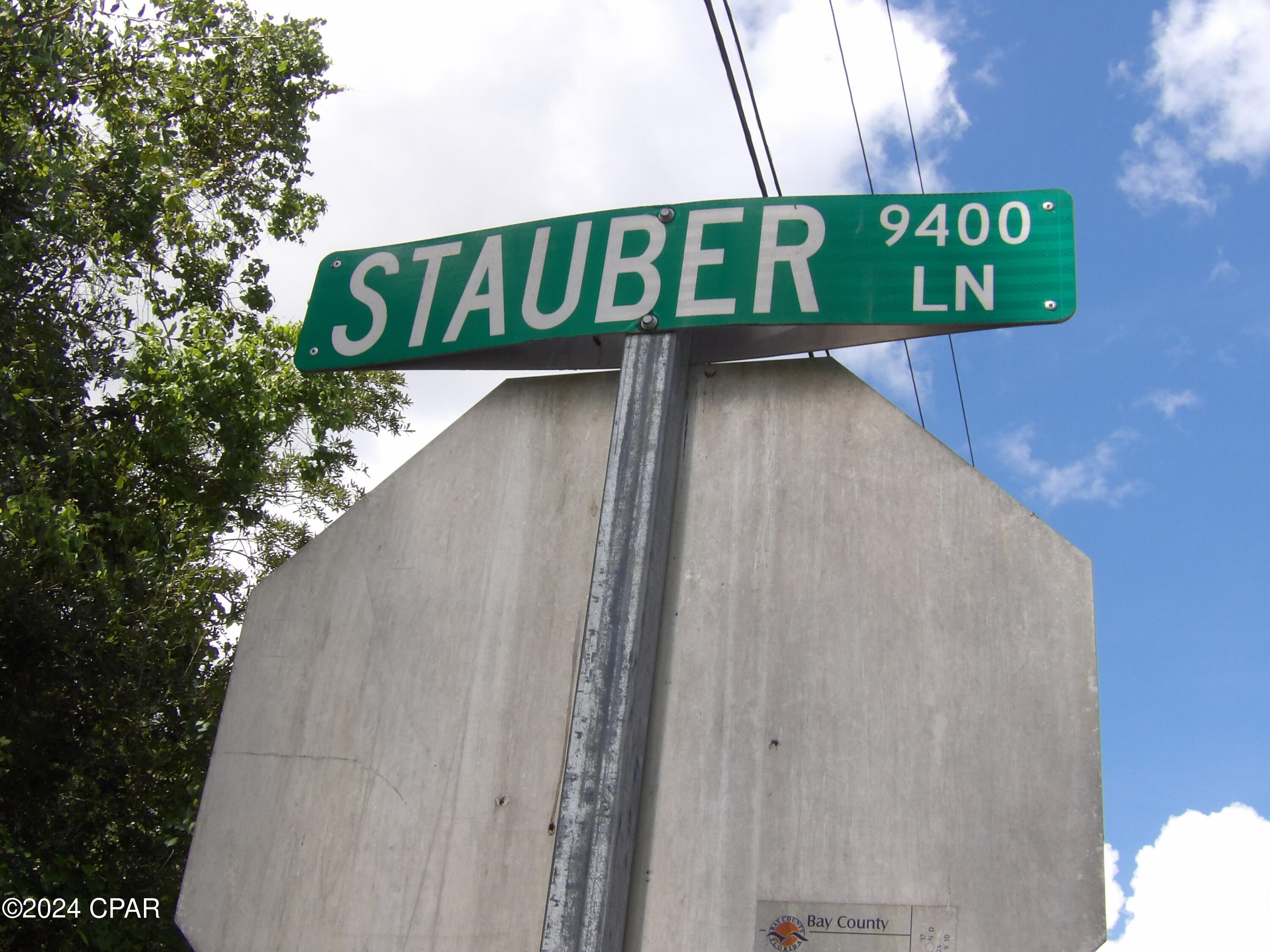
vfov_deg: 31.5
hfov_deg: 41.2
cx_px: 635
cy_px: 476
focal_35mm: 46
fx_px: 1688
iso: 100
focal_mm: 8.2
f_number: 7.6
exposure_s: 1/206
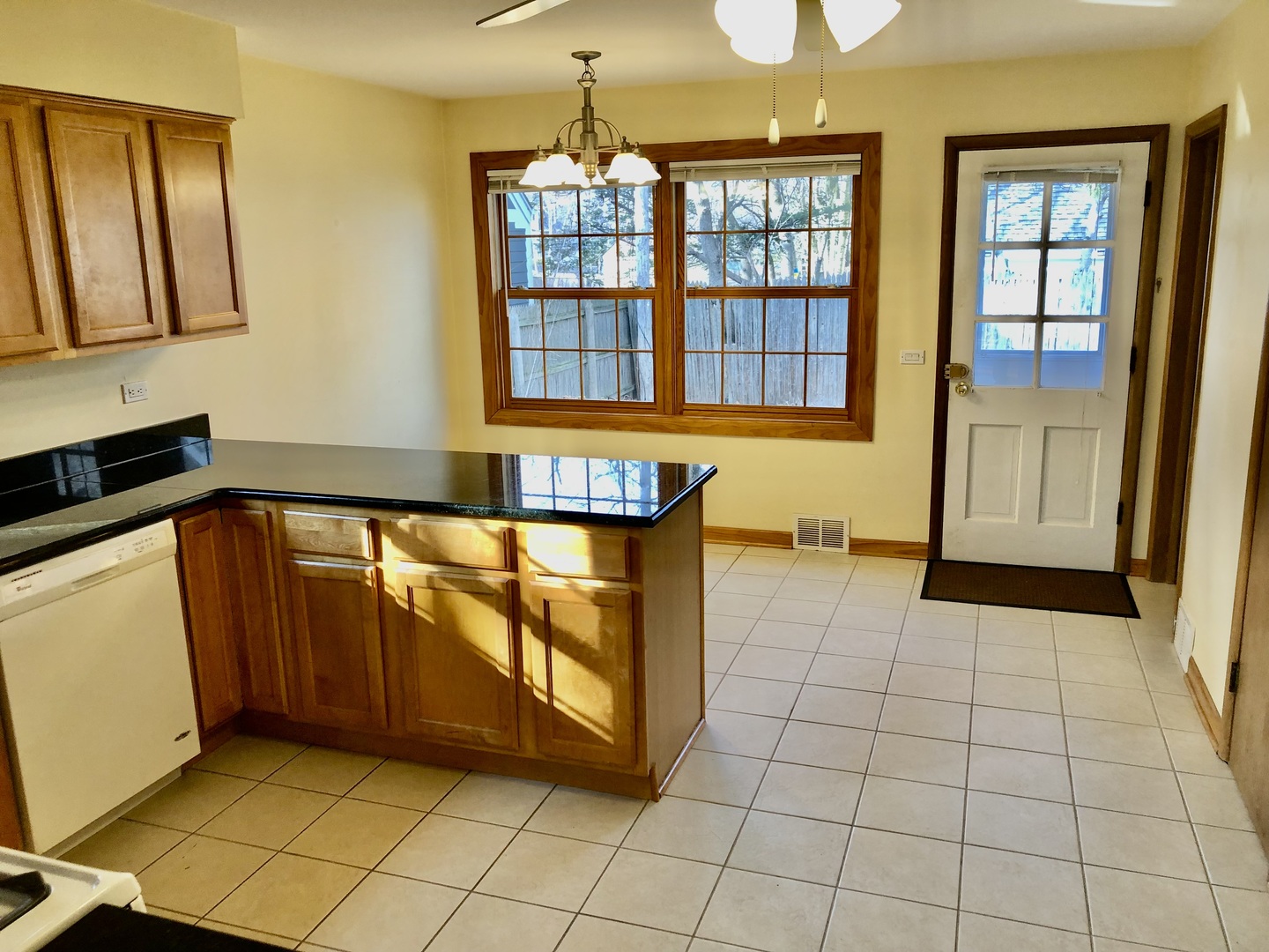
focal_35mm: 28
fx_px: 1026
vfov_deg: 49.7
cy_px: 476
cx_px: 634
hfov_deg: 63.4
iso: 25
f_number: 1.8
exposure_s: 1/40
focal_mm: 3.99
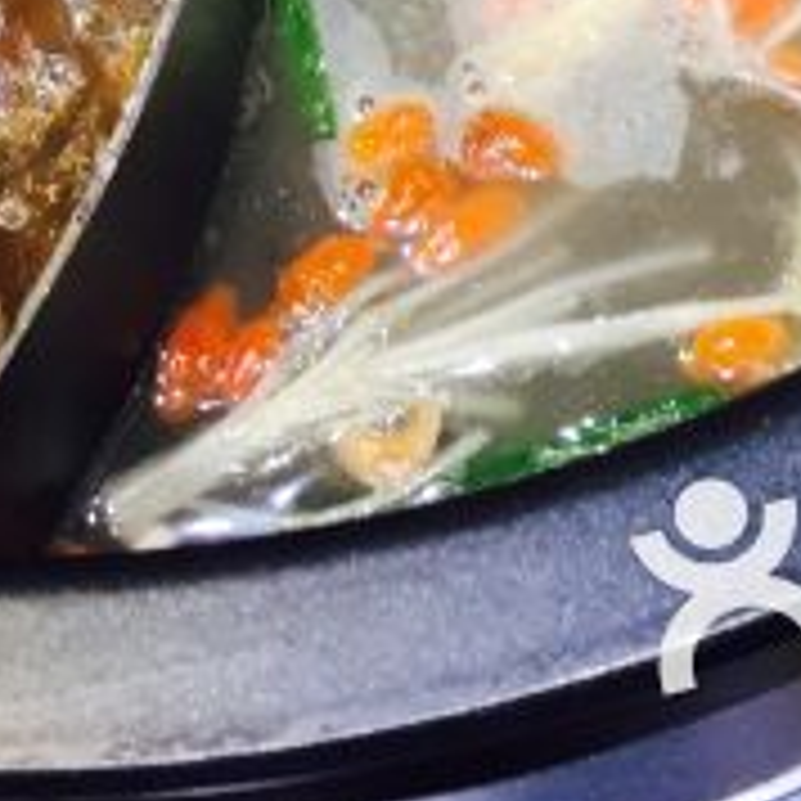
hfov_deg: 17.1
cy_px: -362
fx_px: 2644
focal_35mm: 101
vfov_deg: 15.9
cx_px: 184
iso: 64
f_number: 2.2
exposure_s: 1/33
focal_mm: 4.15
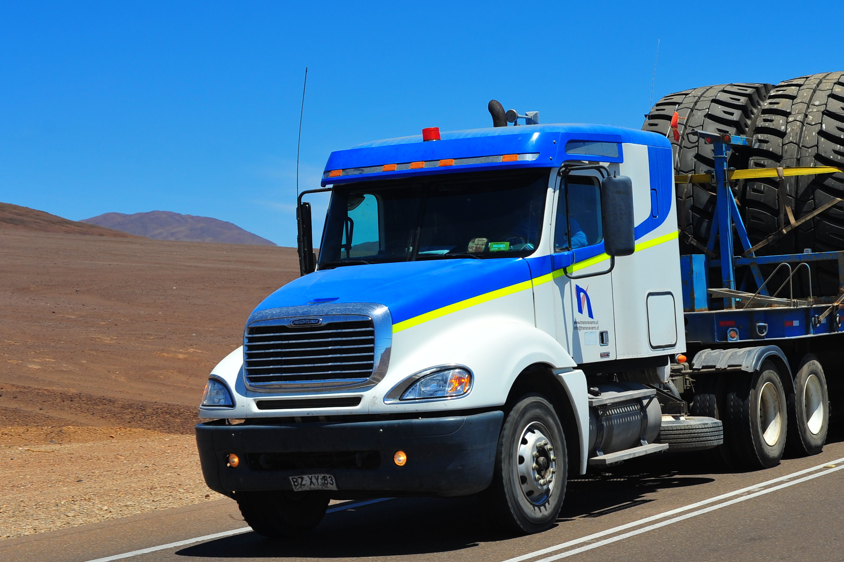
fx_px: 1874
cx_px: 630
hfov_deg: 25.1
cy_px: 287
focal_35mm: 80
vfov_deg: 17.0
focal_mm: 50
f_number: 8
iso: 200
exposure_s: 1/1000
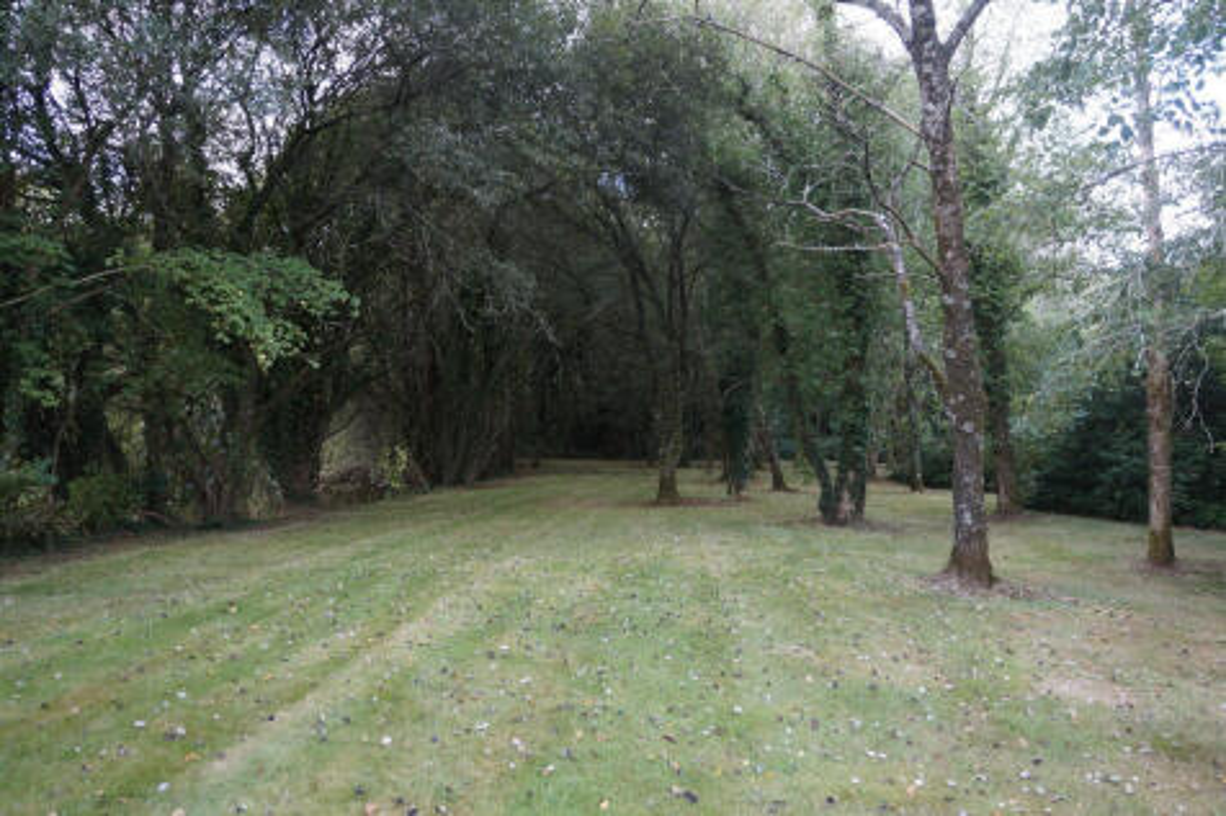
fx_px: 919
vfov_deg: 47.9
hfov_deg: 67.4
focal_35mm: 27
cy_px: 408
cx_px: 613
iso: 320
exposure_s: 1/160
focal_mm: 18
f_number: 4
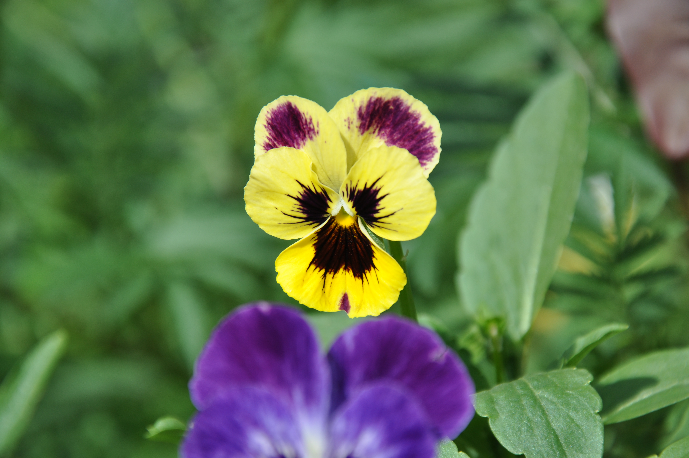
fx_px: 3011
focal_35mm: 158
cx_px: 344
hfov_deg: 13.1
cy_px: 229
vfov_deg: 8.7
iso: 200
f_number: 8
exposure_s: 1/400
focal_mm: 105
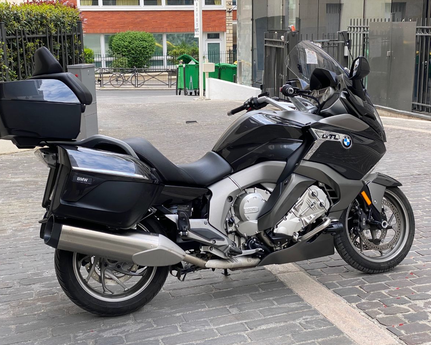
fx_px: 702
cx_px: 223
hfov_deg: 34.1
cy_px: 173
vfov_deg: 27.6
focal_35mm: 55
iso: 20
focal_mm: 6
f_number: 2
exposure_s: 1/201
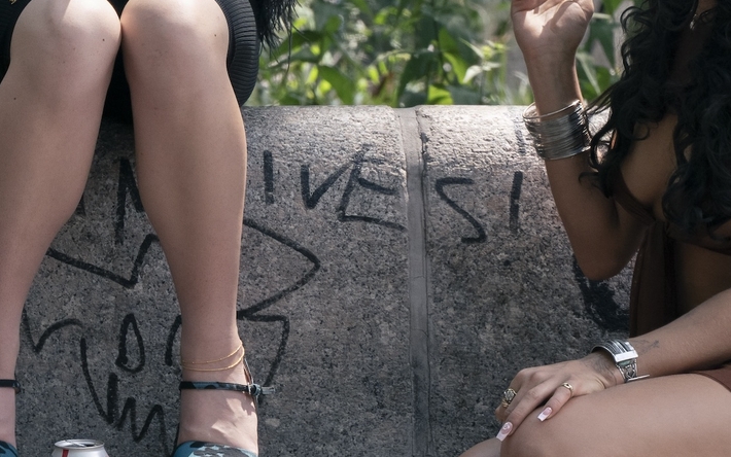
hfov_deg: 3.8
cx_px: 130
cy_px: 12
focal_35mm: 551
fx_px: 10979
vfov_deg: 2.4
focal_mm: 200
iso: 1600
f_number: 13
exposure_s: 1/400
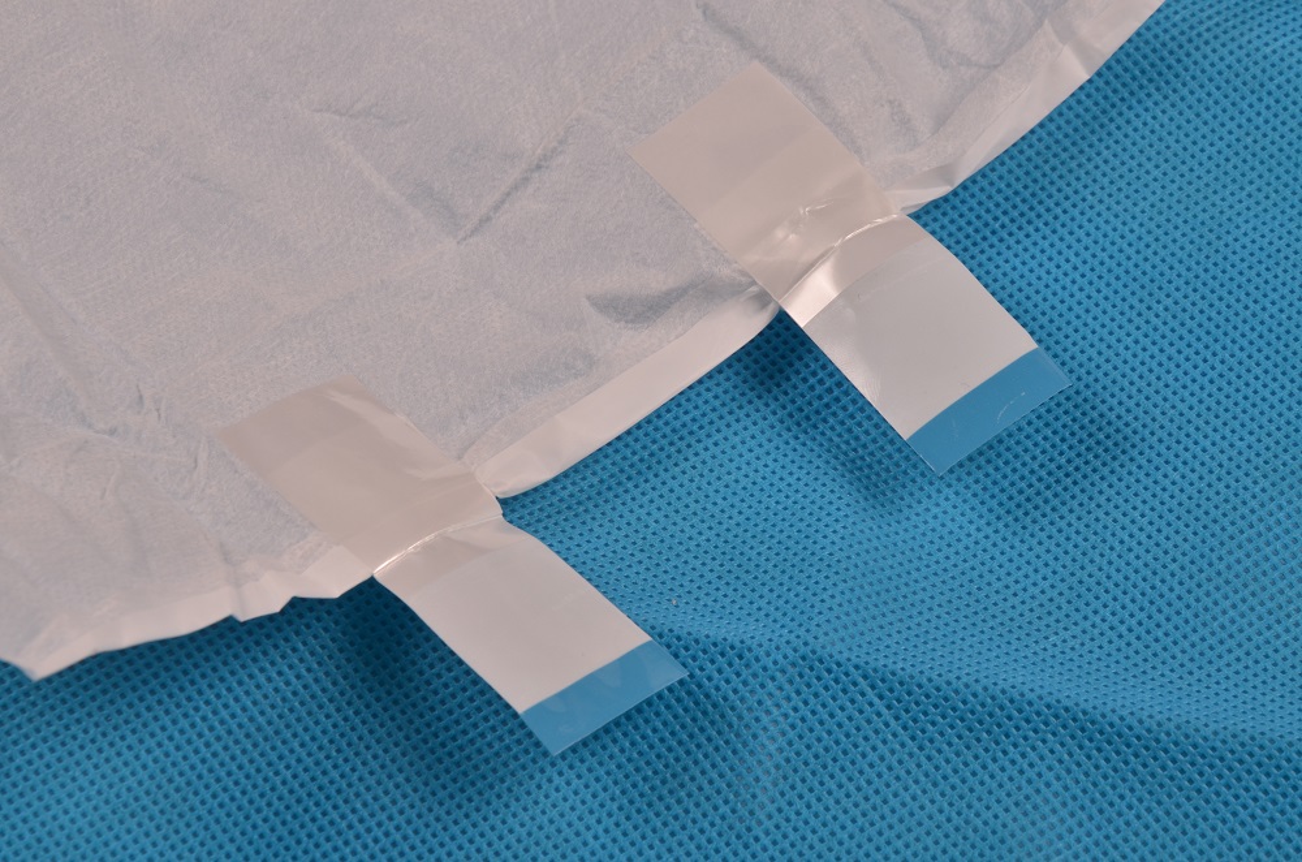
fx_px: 4980
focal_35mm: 138
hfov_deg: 14.9
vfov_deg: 9.9
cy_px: 431
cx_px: 651
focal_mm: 92
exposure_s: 1/125
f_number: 13
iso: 100
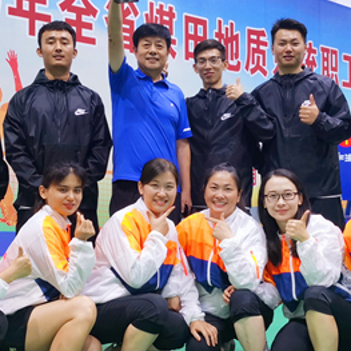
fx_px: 677
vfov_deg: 29.1
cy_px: 161
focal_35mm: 59
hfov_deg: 29.1
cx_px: 186
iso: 250
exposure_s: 1/50
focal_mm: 5.56
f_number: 1.6
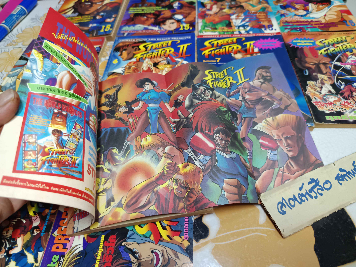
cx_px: 178
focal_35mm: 24
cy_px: 134
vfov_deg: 56.8
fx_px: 247
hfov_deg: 71.6
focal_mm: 5.31
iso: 1264
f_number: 1.7
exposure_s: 1/25
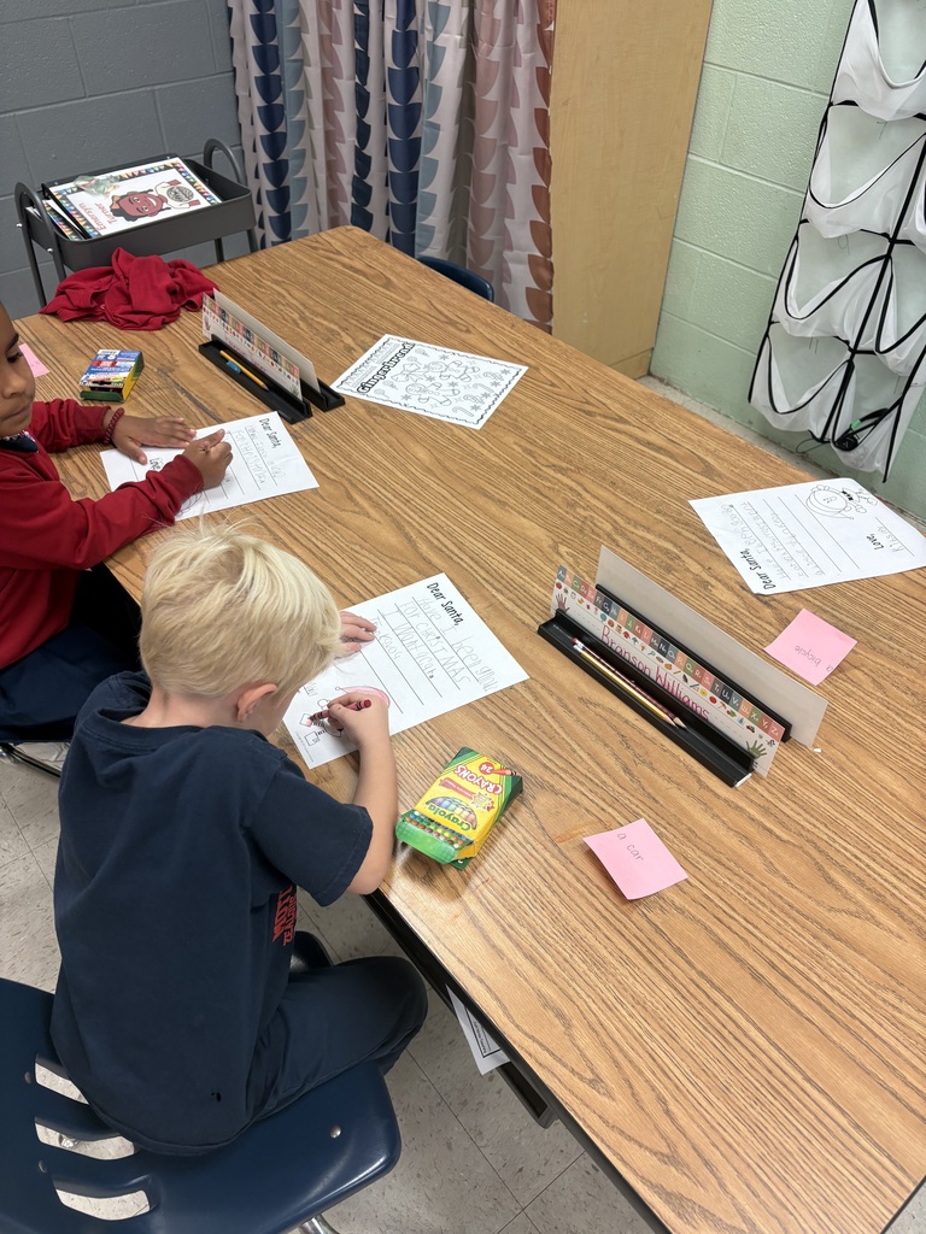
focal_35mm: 26
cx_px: 463
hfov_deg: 53.1
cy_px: 617
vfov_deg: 67.3
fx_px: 927
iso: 100
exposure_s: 1/120
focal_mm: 5.96
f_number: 1.6
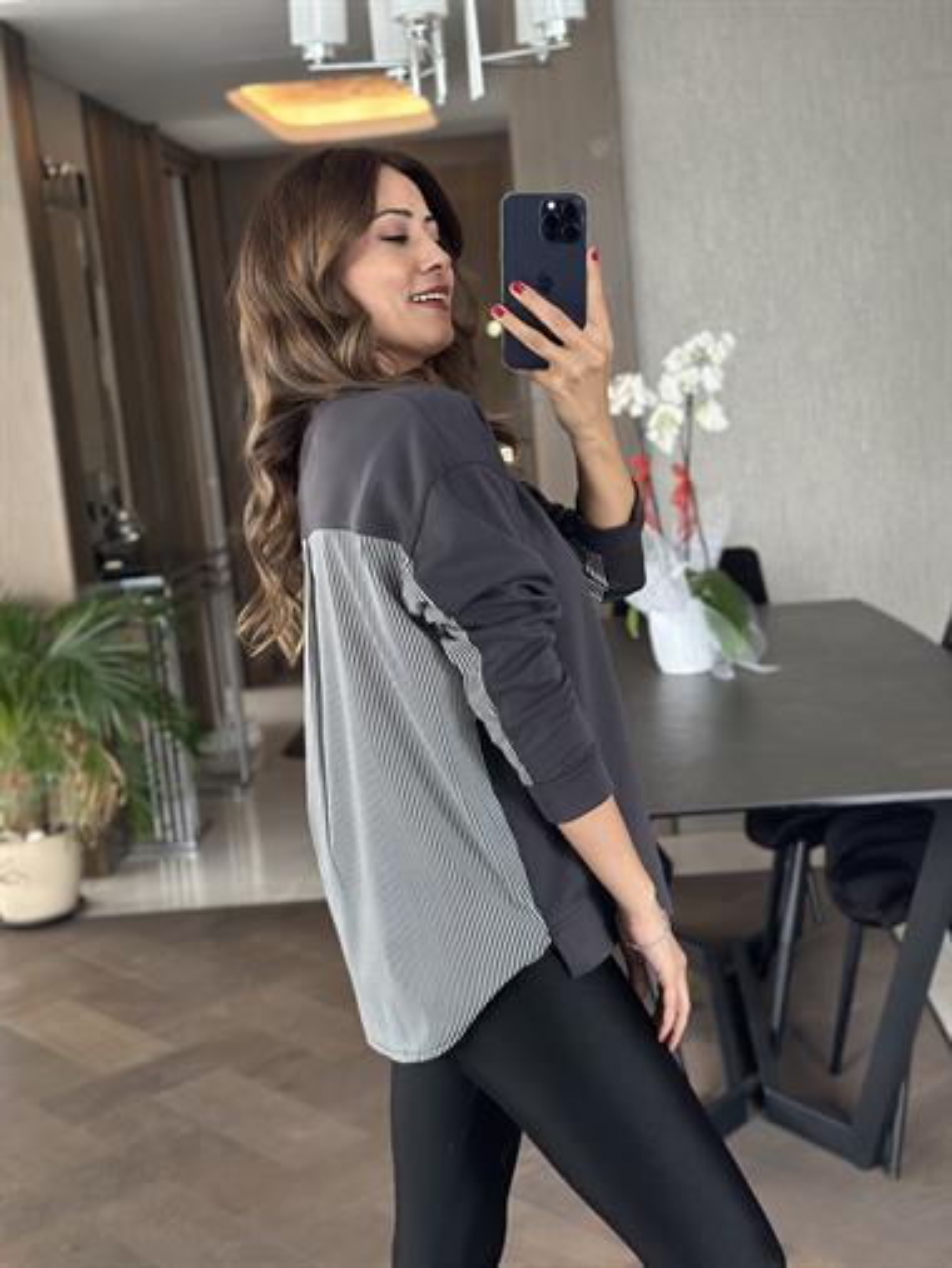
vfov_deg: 39.6
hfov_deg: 30.3
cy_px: 634
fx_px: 1759
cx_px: 476
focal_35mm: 48
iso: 400
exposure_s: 1/46
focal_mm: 6.86
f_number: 1.78
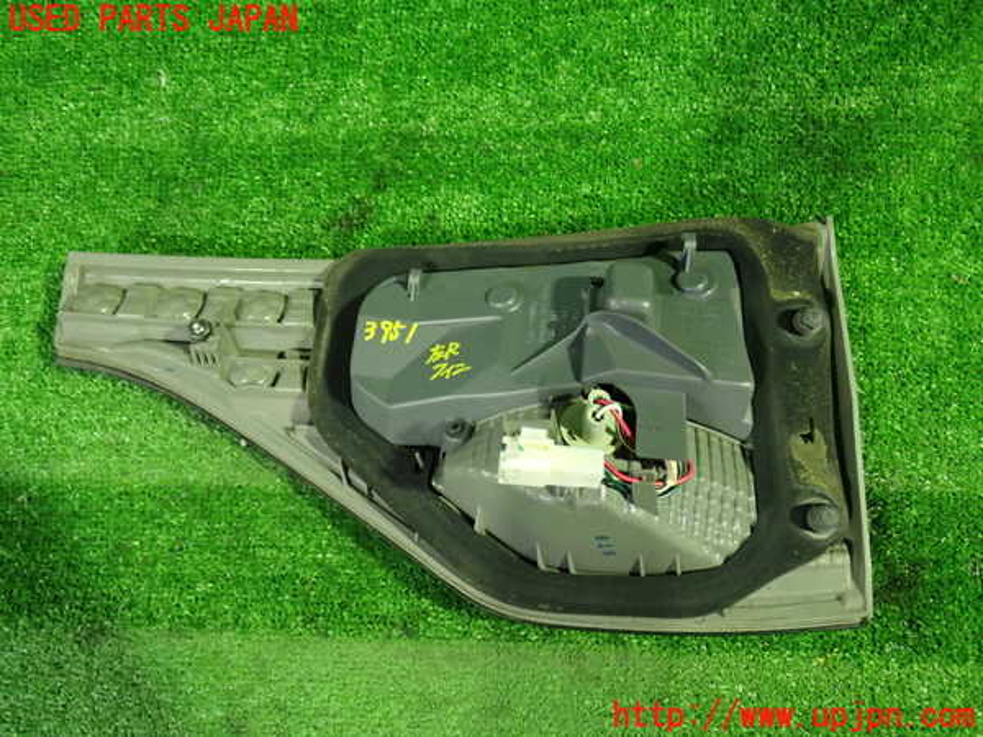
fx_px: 909
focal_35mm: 32
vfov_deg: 44.2
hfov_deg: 56.8
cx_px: 492
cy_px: 368
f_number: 2.4
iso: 800
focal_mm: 5.79
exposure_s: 1/30
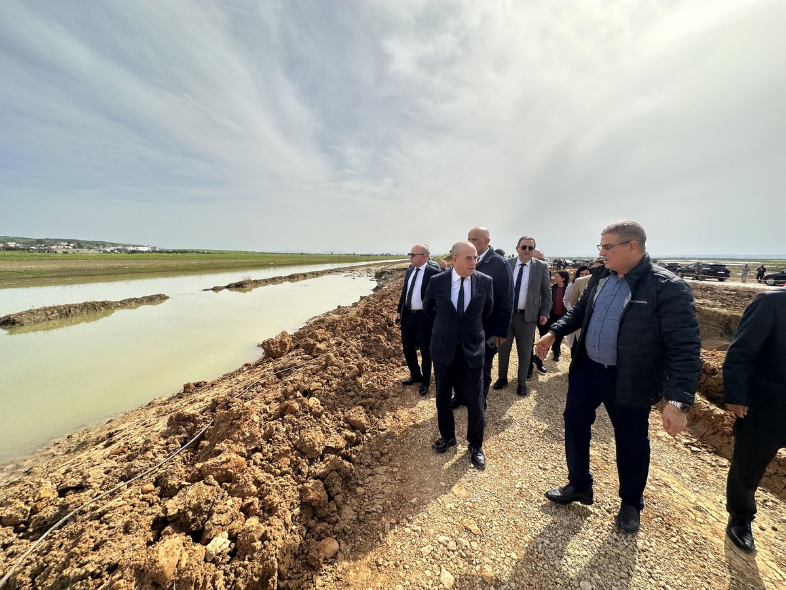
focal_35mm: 14
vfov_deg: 85.7
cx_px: 393
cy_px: 295
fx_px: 318
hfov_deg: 102.1
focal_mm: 2.22
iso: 50
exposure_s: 1/3040
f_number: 2.2
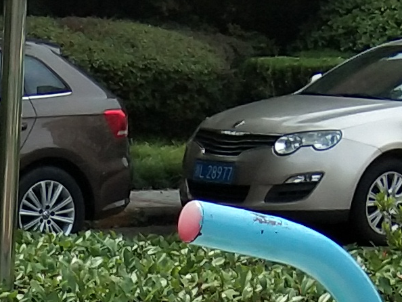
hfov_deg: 9.0
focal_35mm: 217
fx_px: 2521
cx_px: -106
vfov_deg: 6.4
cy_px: 817
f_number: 2.2
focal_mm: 3.69
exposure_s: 1/838
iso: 50
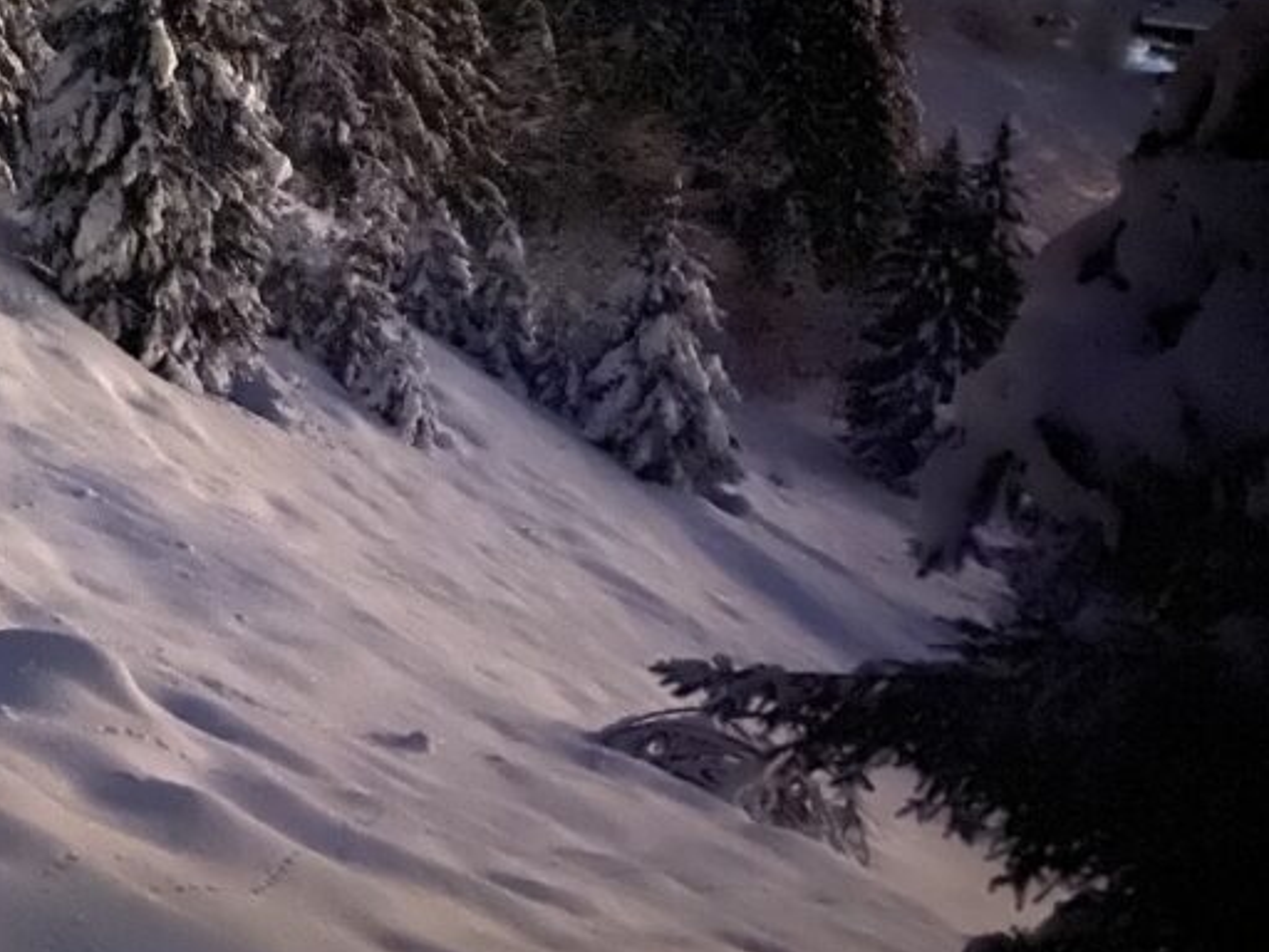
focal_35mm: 52
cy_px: 89
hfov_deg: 33.7
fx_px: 1906
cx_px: 10
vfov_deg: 27.0
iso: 8000
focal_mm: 4.25
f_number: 1.8
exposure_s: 1/2
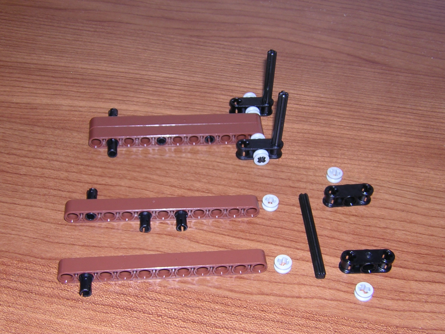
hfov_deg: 35.5
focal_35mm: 54
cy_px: 167
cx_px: 222
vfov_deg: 27.0
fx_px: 694
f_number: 6.4
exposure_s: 1/60.1
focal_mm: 7.1
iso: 100
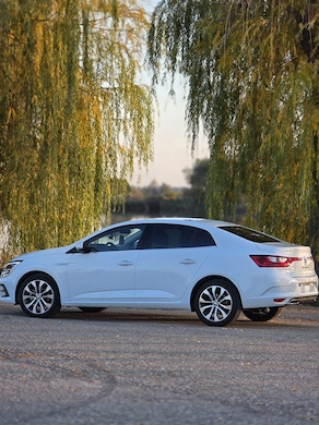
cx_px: 160
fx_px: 1451
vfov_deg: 16.7
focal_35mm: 118
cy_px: 214
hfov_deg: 12.5
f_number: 3.4
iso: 32
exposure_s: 1/101
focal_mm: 18.6
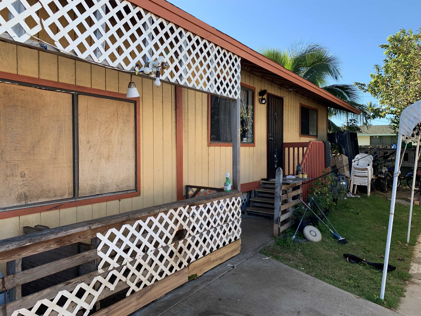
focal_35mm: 26
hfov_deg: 67.3
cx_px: 210
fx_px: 316
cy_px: 158
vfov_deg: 53.1
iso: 25
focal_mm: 4.25
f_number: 1.8
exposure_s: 1/415
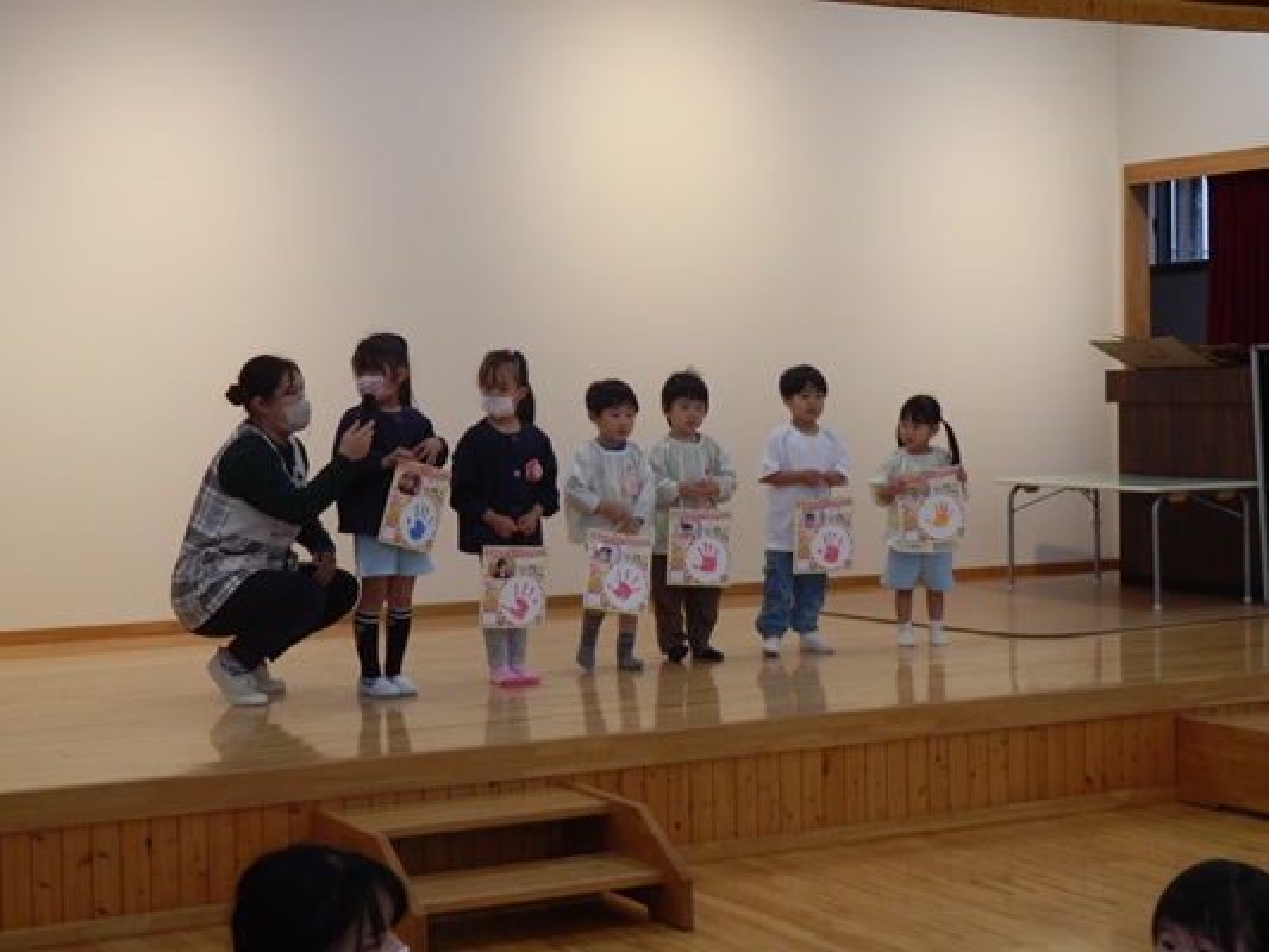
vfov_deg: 24.4
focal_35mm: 60
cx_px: 634
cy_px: 476
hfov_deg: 32.2
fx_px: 2200
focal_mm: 10.8
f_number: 4.2
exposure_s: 1/100
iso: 250
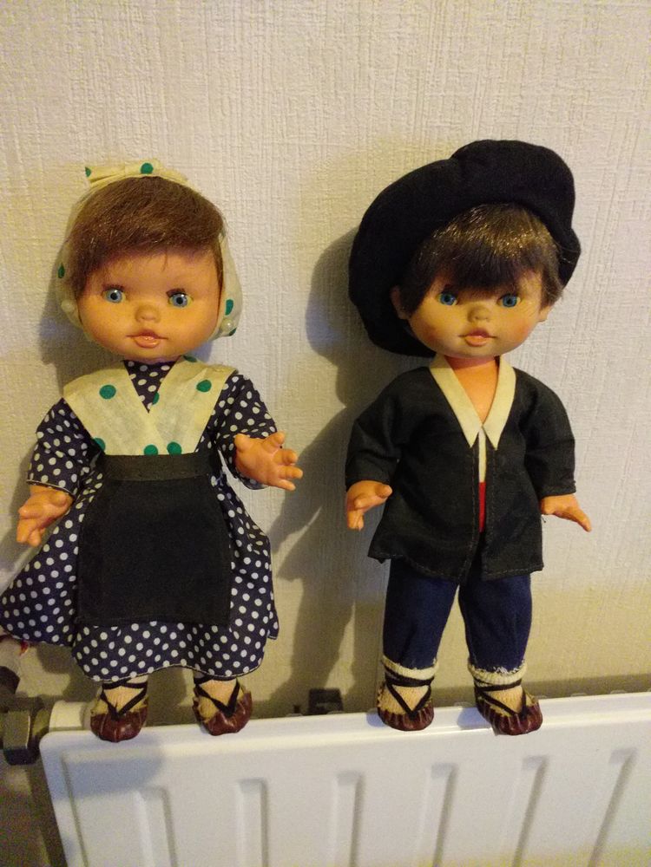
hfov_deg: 53.1
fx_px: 652
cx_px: 326
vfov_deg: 67.3
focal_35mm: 26
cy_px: 434
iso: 800
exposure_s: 1/17
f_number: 1.9
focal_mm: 3.6
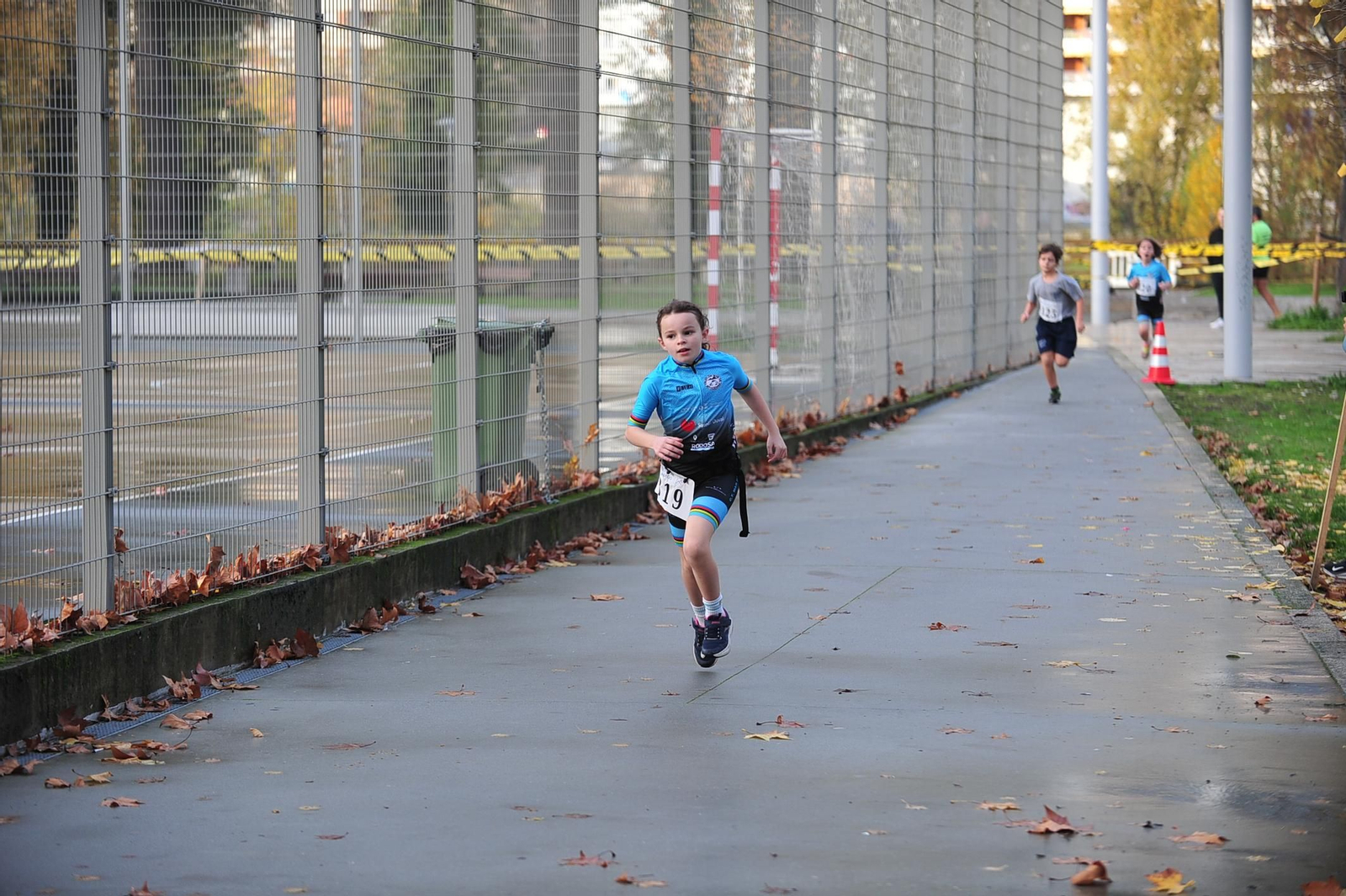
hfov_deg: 18.6
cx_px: 673
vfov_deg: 12.4
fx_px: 4110
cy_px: 448
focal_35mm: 110
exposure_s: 1/800
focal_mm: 110
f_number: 3.5
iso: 500
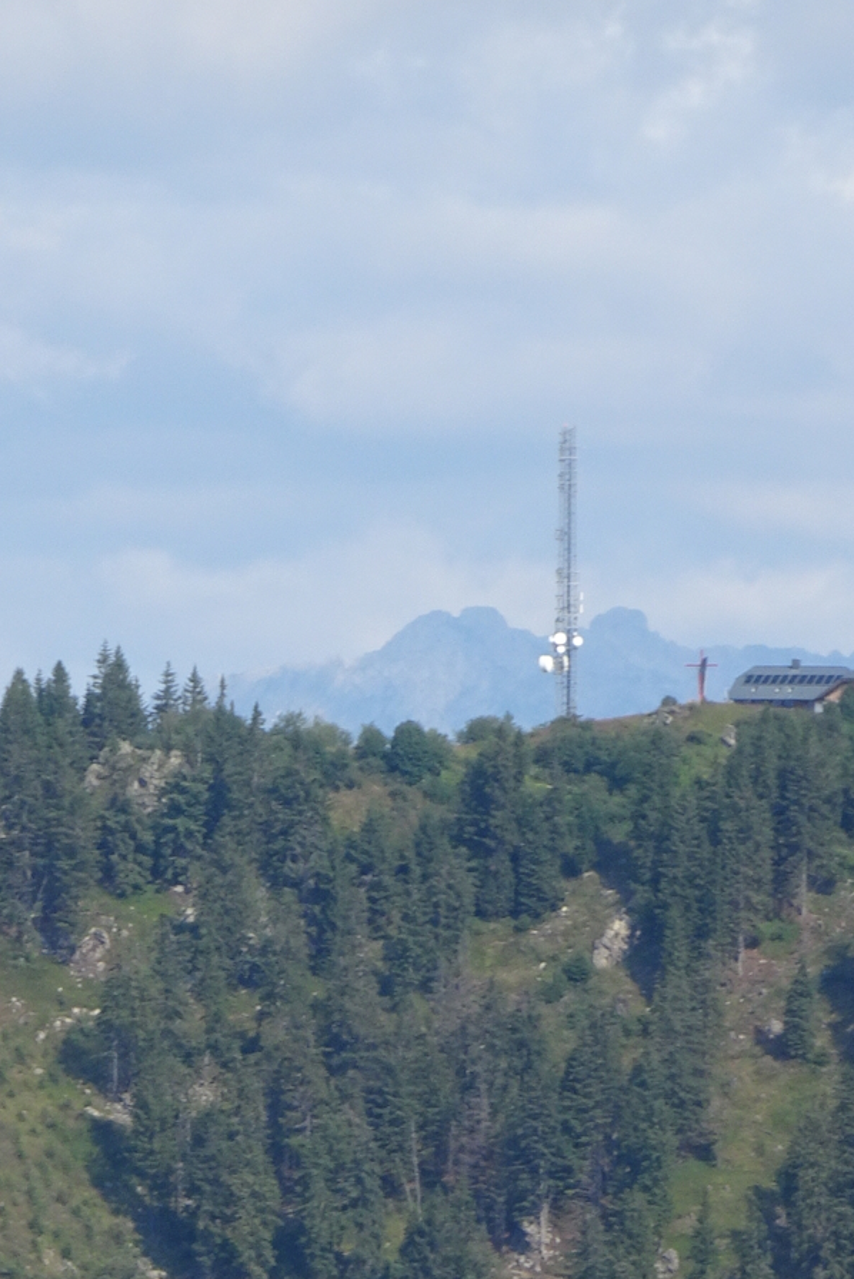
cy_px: 795
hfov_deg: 1.9
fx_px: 25740
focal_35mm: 724
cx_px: 250
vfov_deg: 2.8
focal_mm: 55.52
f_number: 6.3
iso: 80
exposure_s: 1/320
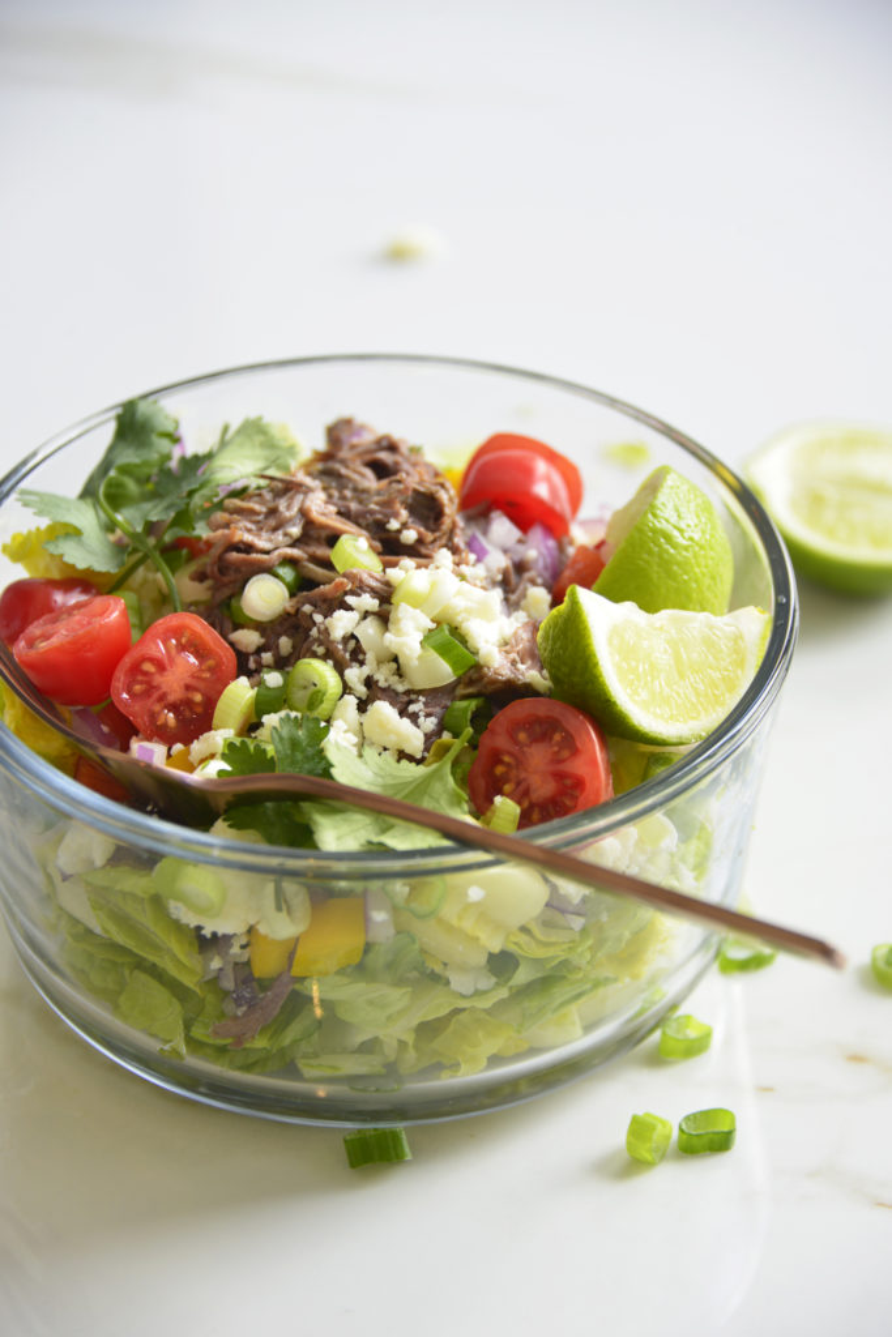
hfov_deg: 10.2
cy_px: 668
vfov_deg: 15.2
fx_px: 5015
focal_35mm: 135
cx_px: 446
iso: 500
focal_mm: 135
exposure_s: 1/50
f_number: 5.6
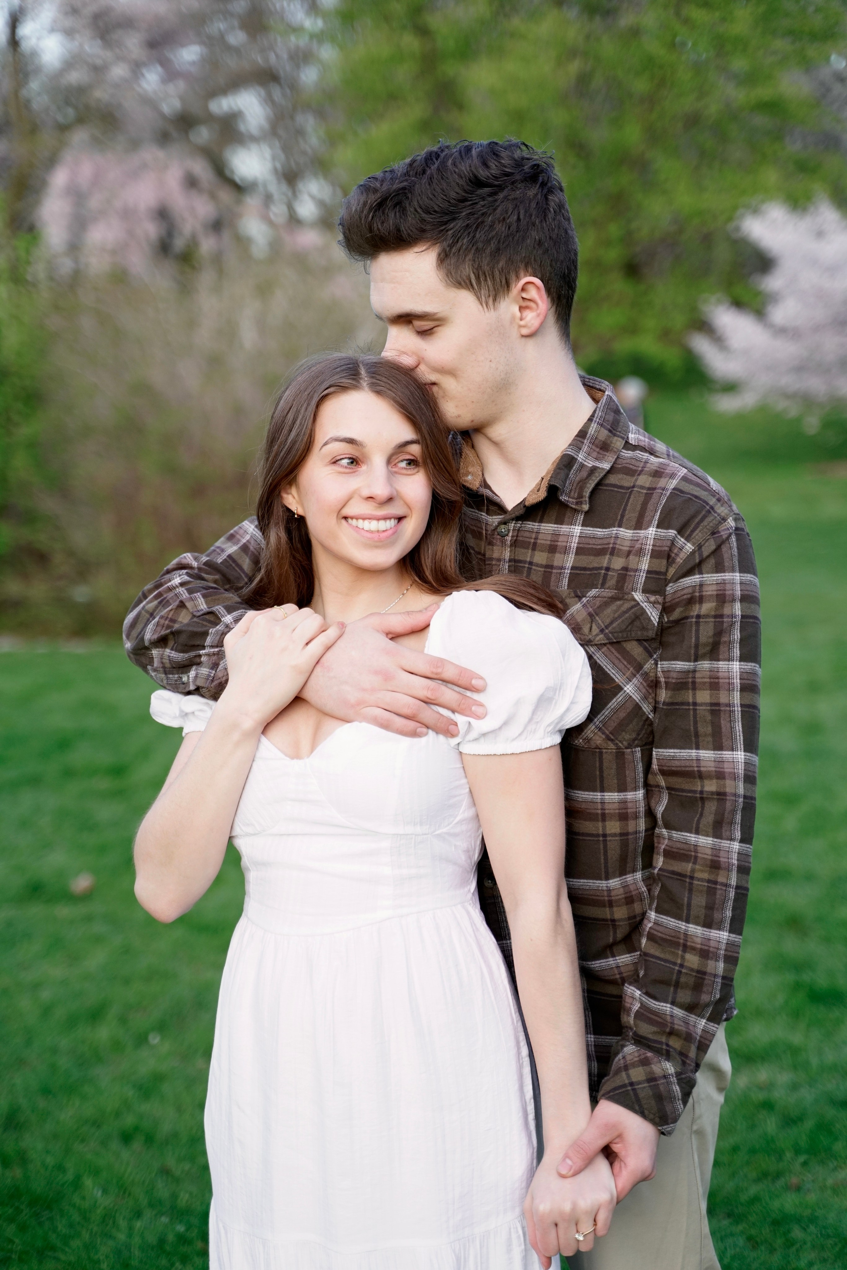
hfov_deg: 21.2
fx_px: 2258
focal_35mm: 64
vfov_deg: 31.4
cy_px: 635
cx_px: 424
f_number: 2.8
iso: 800
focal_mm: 64
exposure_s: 1/250
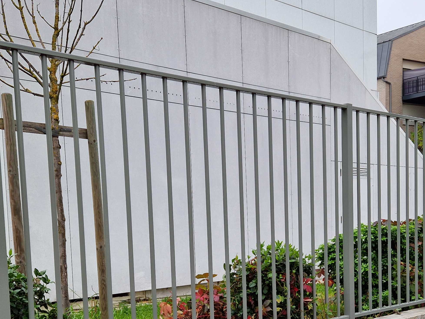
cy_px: 258
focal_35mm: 47
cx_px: 268
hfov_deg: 40.1
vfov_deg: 30.1
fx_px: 577
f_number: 1.8
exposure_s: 1/180
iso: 50
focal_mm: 5.4
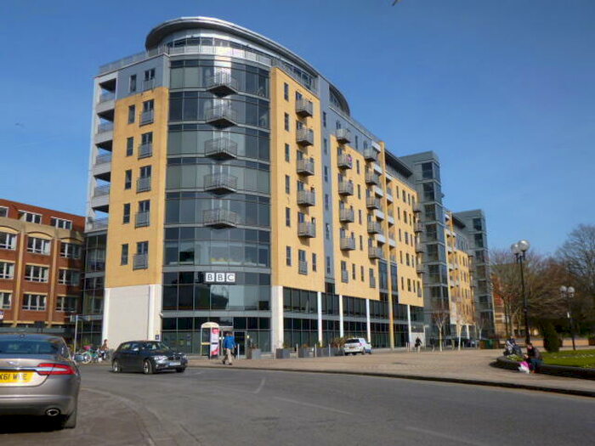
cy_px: 223
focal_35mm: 31
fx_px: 533
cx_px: 298
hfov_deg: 58.4
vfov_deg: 45.4
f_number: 3.4
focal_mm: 5.6
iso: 100
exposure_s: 1/1000
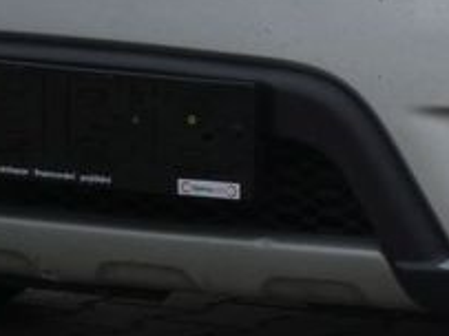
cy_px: -261
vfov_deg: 2.7
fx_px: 6987
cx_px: 750
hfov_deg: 3.7
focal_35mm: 539
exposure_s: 1/320
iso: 80
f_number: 5.6
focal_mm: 19.2
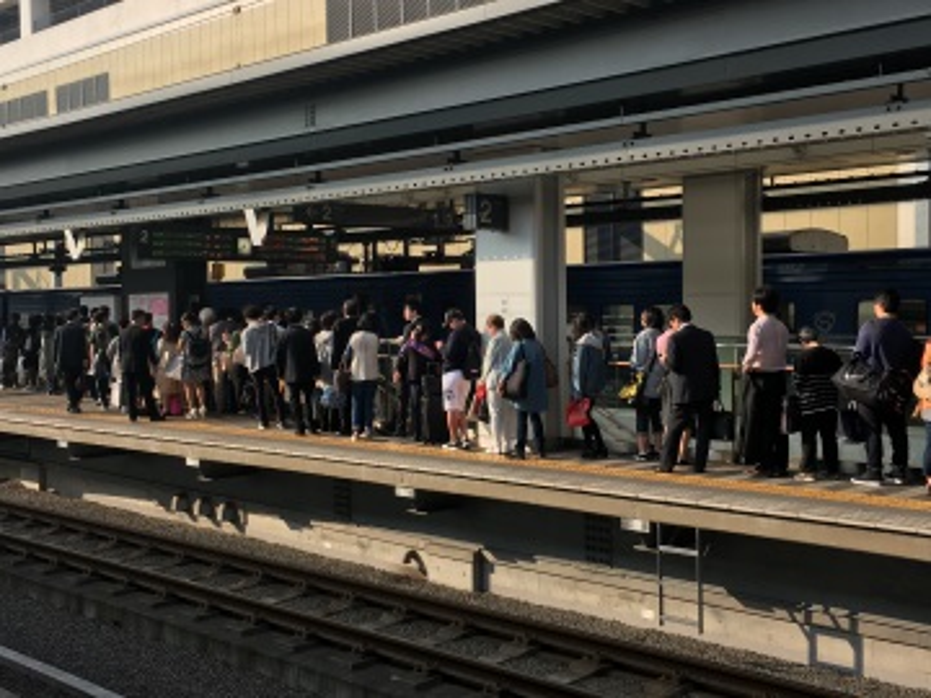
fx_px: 780
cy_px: 349
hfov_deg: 61.7
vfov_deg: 48.2
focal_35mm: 29
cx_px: 466
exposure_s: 1/874
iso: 25
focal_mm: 4.15
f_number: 2.2
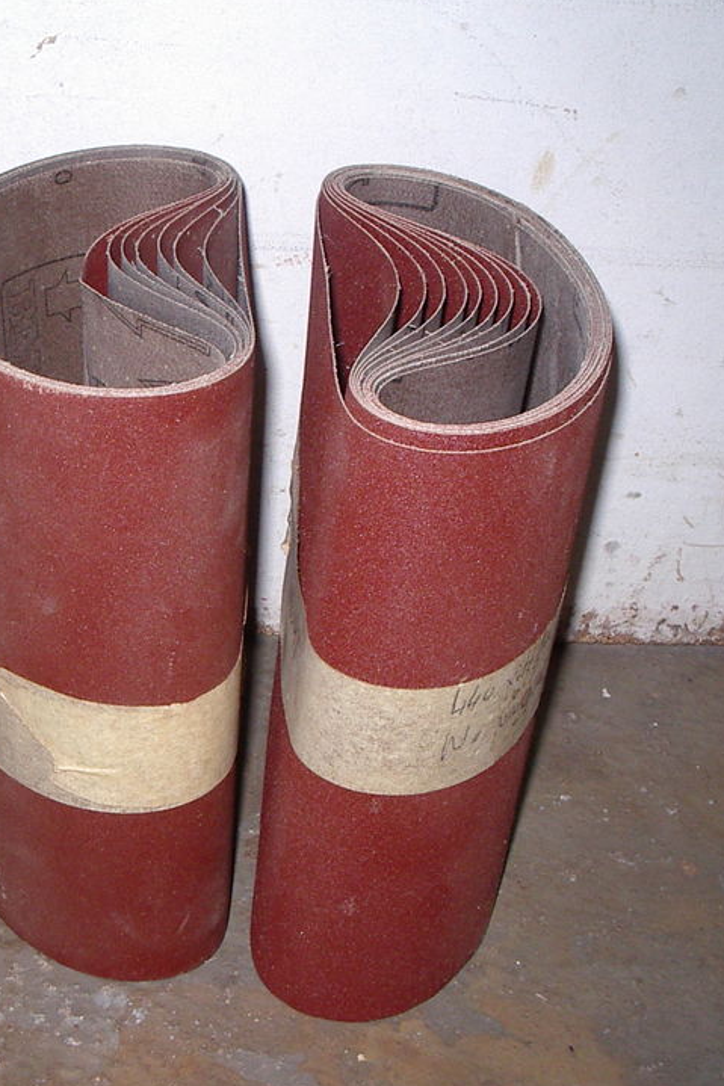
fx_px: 1660
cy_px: 559
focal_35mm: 55
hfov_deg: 23.9
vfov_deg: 36.3
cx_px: 60
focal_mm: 5.8
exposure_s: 1/60
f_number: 4.8
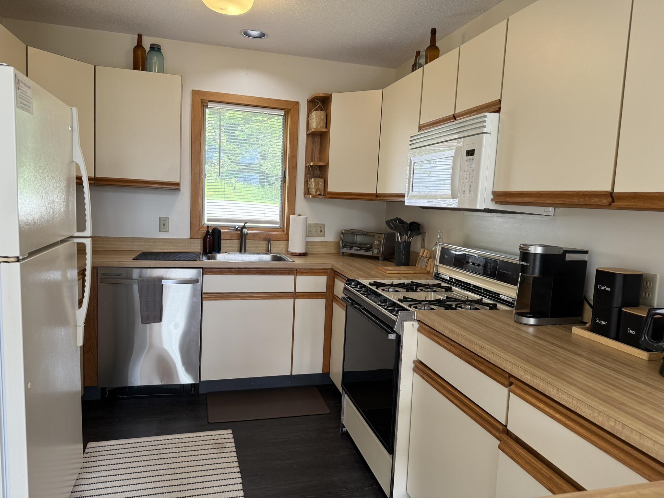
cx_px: 332
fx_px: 460
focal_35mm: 24
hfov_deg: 71.6
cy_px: 249
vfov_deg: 56.8
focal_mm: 6.76
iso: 160
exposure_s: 1/120
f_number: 1.78
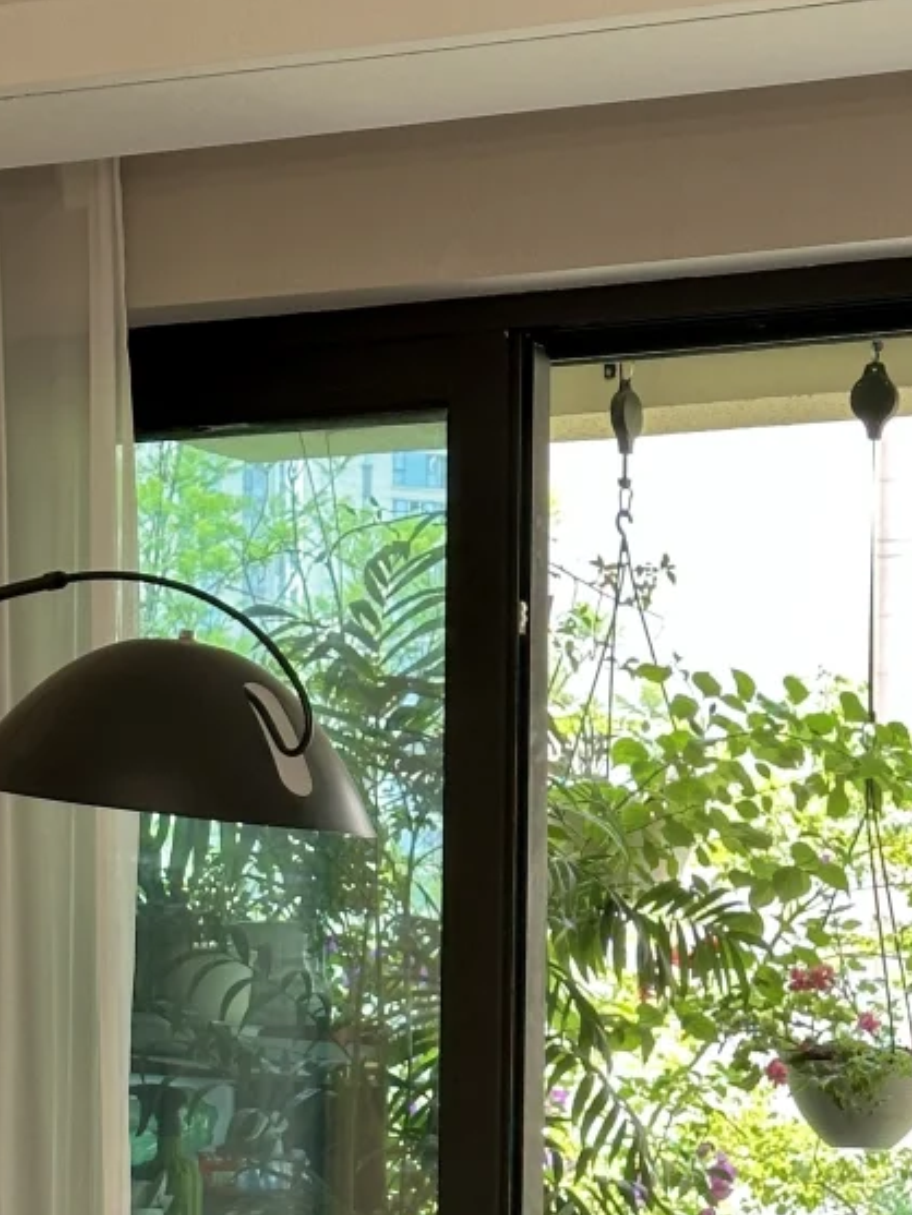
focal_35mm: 124
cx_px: 923
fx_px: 4354
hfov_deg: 11.8
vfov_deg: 15.6
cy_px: 1248
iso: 80
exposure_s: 1/100
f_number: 1.78
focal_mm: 6.86
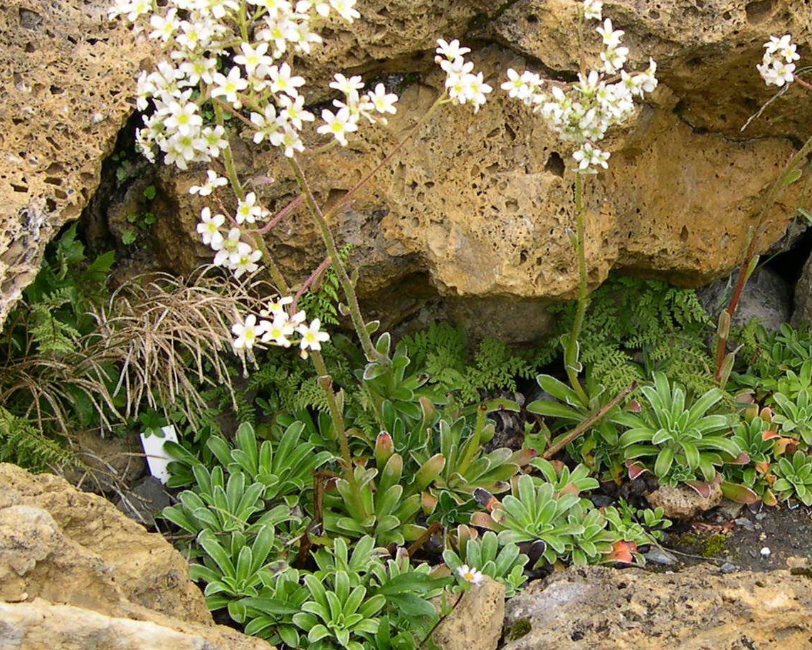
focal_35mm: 52
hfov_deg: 35.6
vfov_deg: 29.1
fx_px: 1250
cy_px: 289
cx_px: 549
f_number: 2.8
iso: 100
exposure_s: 1/178
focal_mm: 8
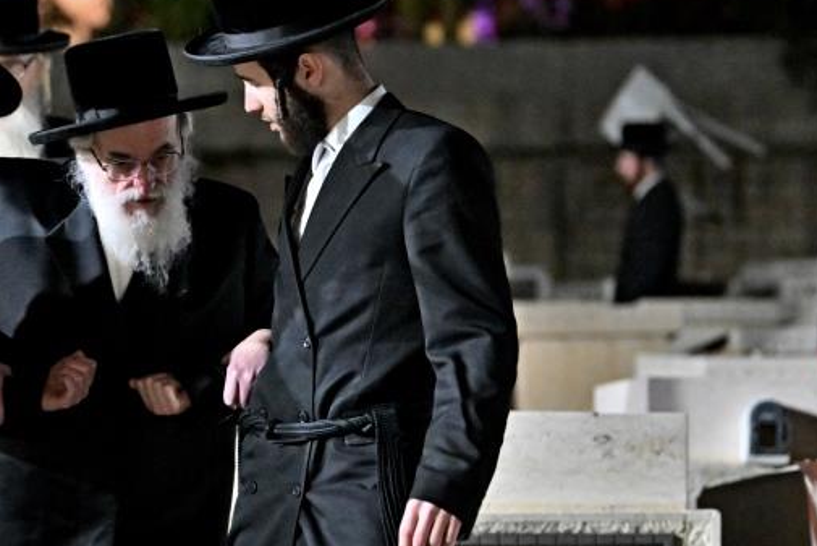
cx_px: 205
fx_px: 4699
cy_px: 296
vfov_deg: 6.6
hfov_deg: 9.9
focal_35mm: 207
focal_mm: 102
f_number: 2.8
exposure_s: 1/125
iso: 5000
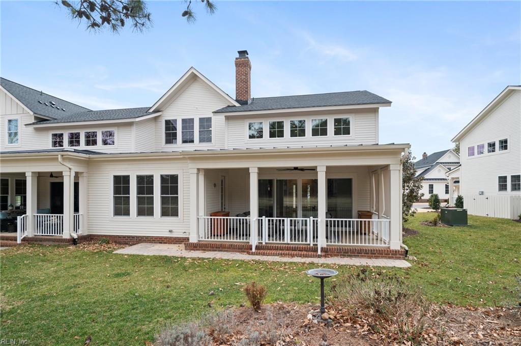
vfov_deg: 64.4
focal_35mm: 19
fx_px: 275
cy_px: 173
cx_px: 260
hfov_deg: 87.0
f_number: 8
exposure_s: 1/160
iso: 320
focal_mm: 19
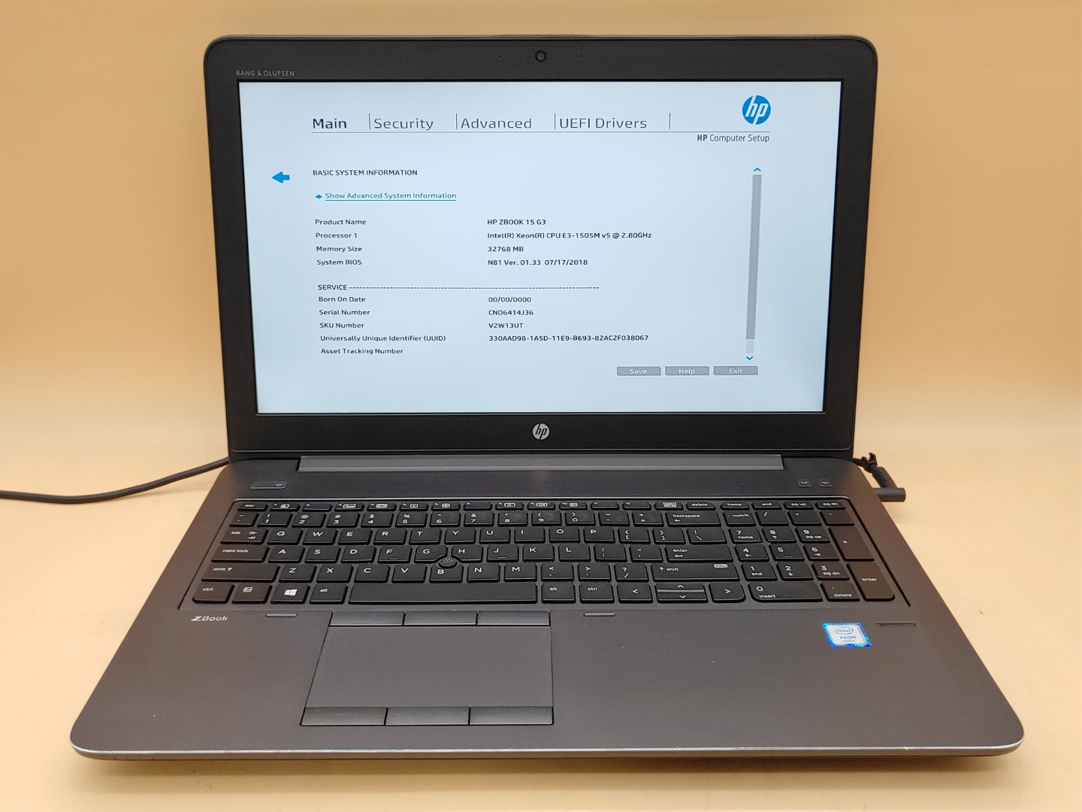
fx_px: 1031
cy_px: 406
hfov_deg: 55.4
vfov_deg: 42.9
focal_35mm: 33
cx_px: 541
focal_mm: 4.36
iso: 50
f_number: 1.8
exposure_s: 1/71
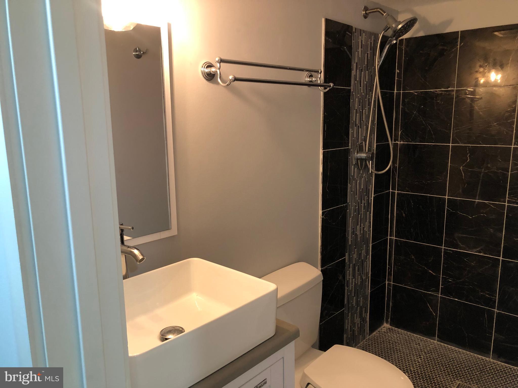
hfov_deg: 63.4
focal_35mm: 28
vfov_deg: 49.7
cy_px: 194
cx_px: 259
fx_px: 419
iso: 50
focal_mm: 3.99
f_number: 1.8
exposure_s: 1/15
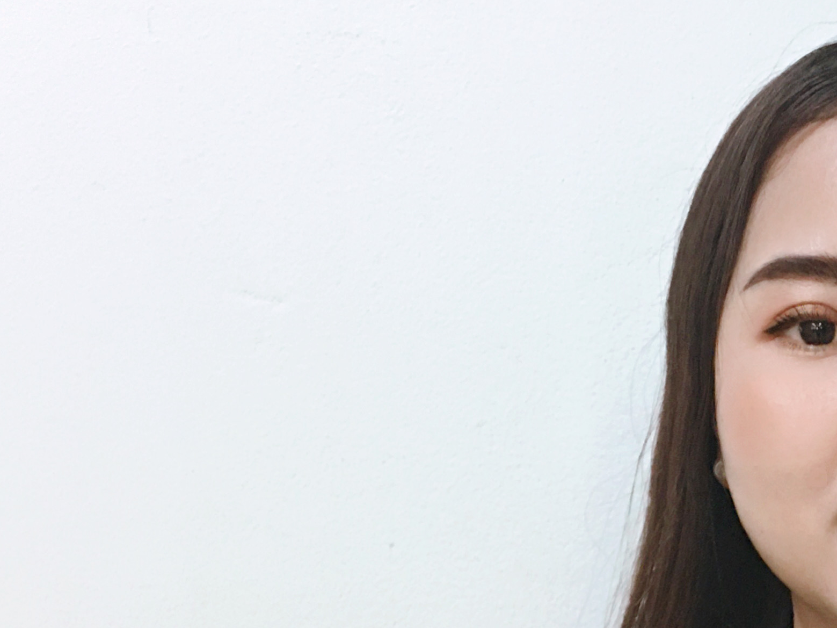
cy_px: 604
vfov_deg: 19.2
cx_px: 890
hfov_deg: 24.5
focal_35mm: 75
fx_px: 1813
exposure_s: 1/10
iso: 80
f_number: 2.2
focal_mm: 4.15
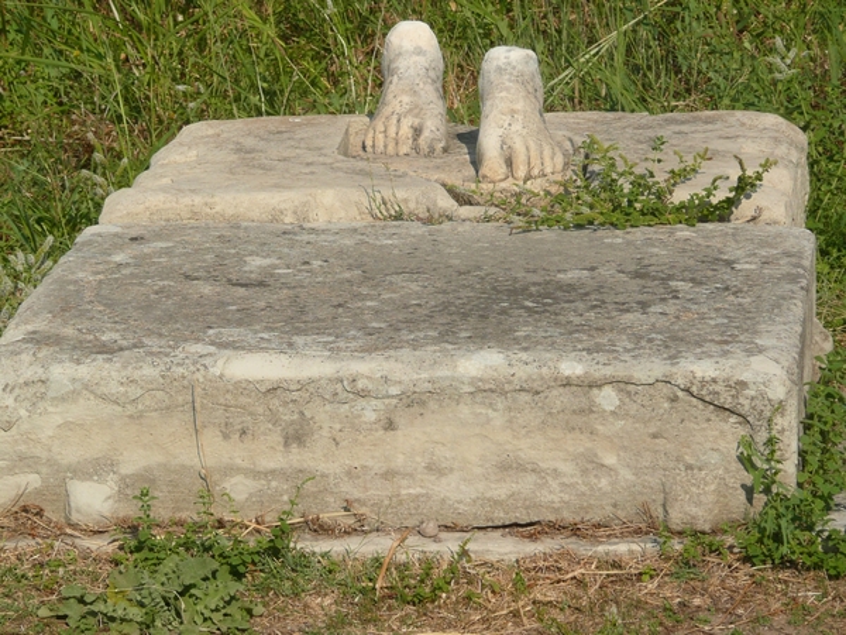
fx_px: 5230
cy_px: 318
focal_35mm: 214
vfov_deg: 6.9
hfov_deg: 9.2
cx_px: 423
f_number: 4.8
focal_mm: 29.2
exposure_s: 1/1000
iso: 100
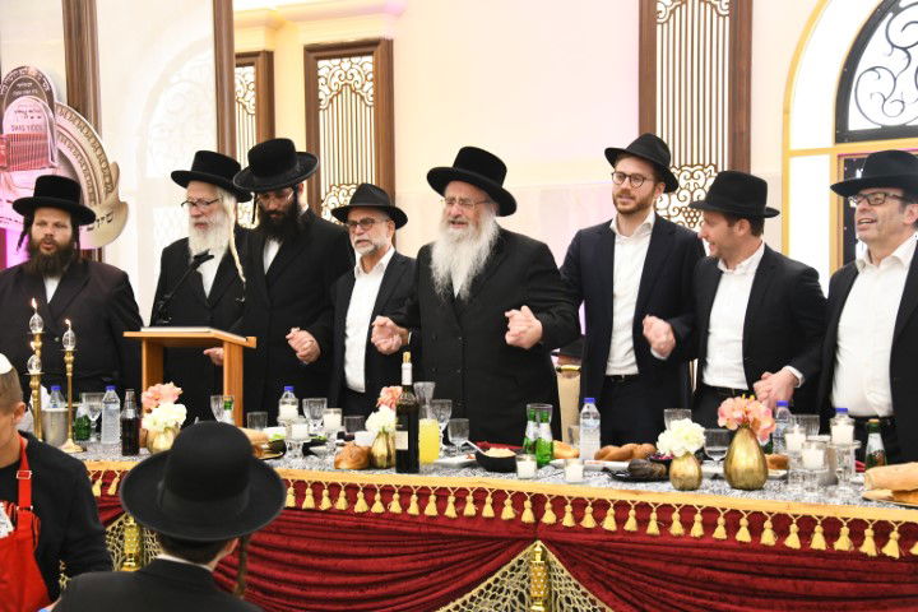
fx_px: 1581
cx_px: 459
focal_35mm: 62
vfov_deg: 21.9
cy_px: 306
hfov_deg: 32.4
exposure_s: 1/160
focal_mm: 62
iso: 4000
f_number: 5.6
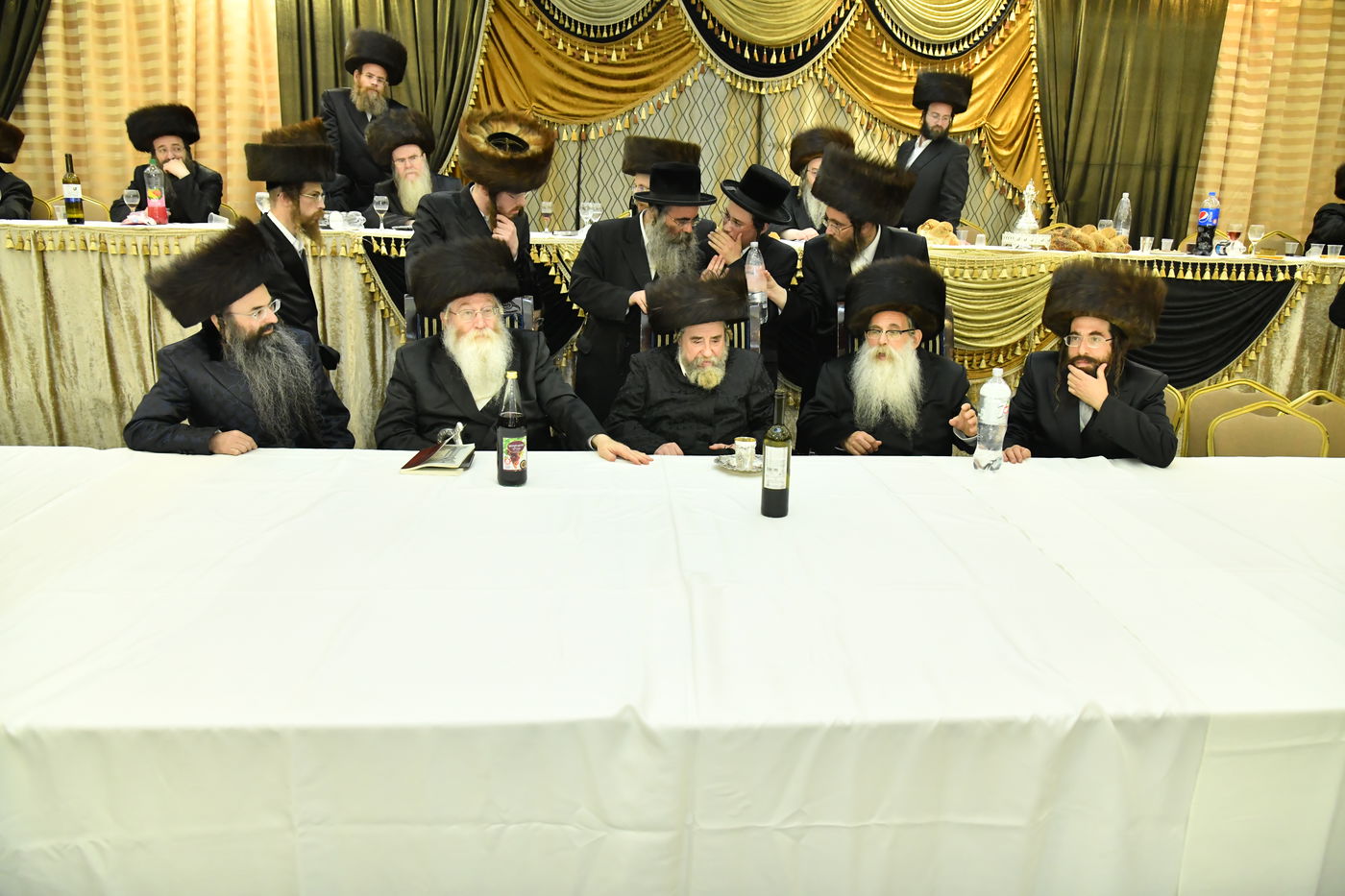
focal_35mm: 24
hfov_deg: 73.8
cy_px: 448
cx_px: 672
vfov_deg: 53.1
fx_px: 896
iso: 4000
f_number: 5
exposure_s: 1/250
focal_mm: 24
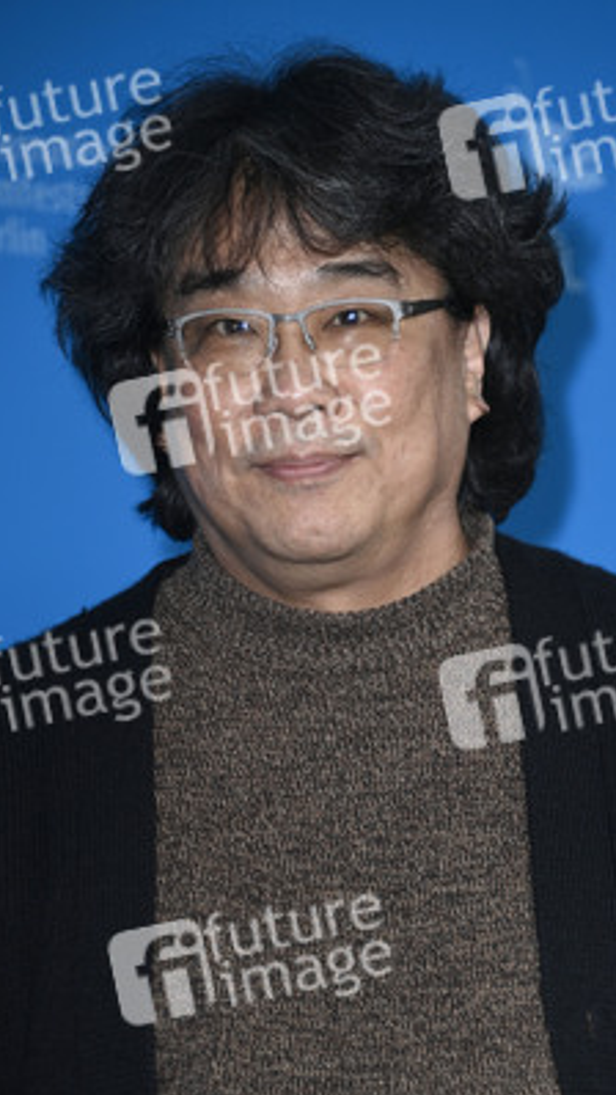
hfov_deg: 5.5
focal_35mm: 221
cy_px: 548
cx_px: 330
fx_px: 6415
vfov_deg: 9.8
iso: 800
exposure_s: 1/250
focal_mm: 210
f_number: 5.6
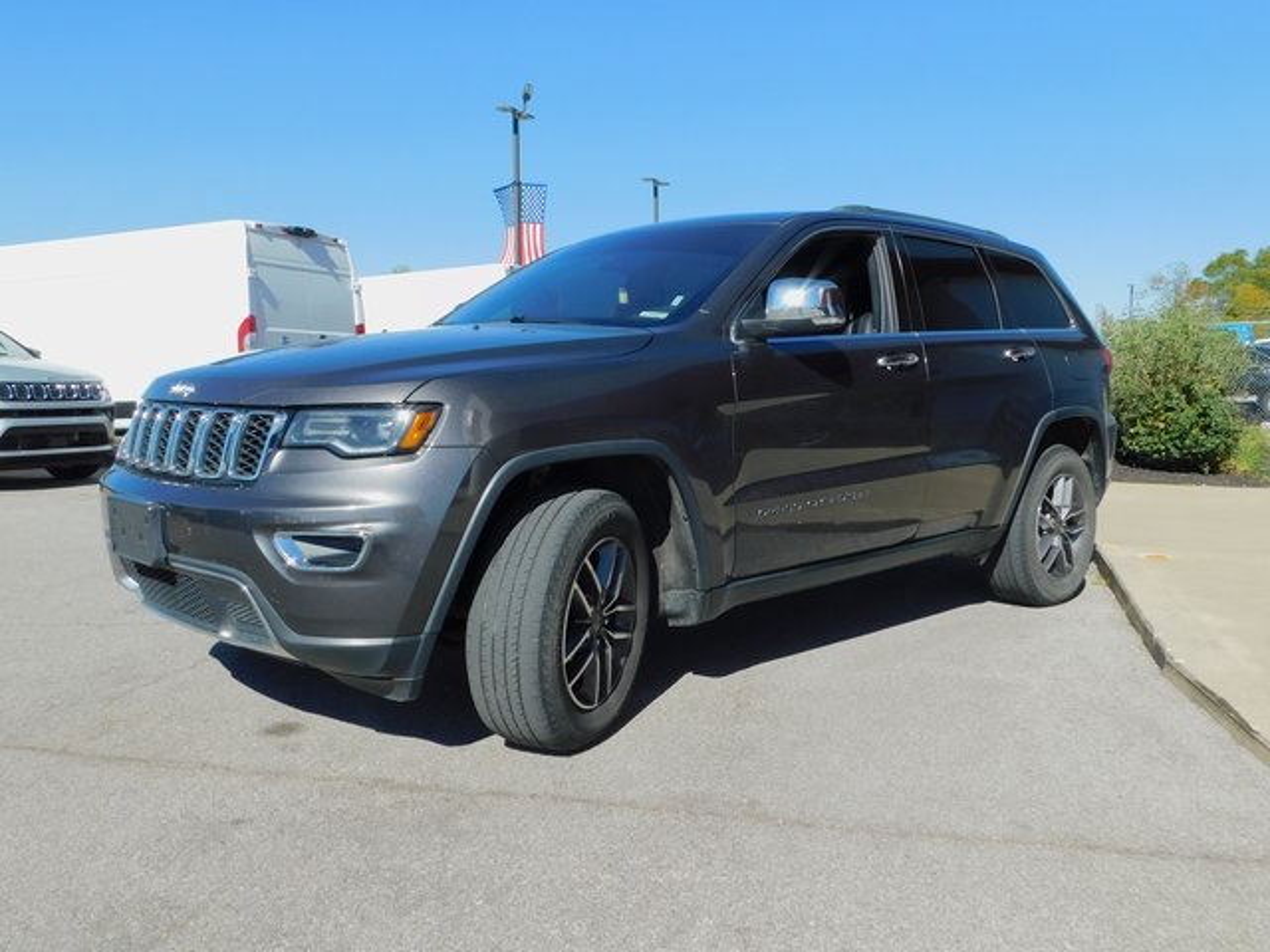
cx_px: 635
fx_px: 1101
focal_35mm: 30
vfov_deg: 46.8
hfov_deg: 60.0
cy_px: 476
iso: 125
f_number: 3.2
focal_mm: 5.3
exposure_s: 1/1250
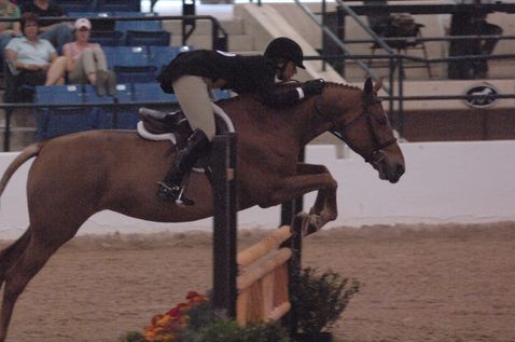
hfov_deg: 6.2
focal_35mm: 332
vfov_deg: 4.1
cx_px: 181
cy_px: 185
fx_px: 4737
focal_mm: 165
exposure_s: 1/320
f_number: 2.8
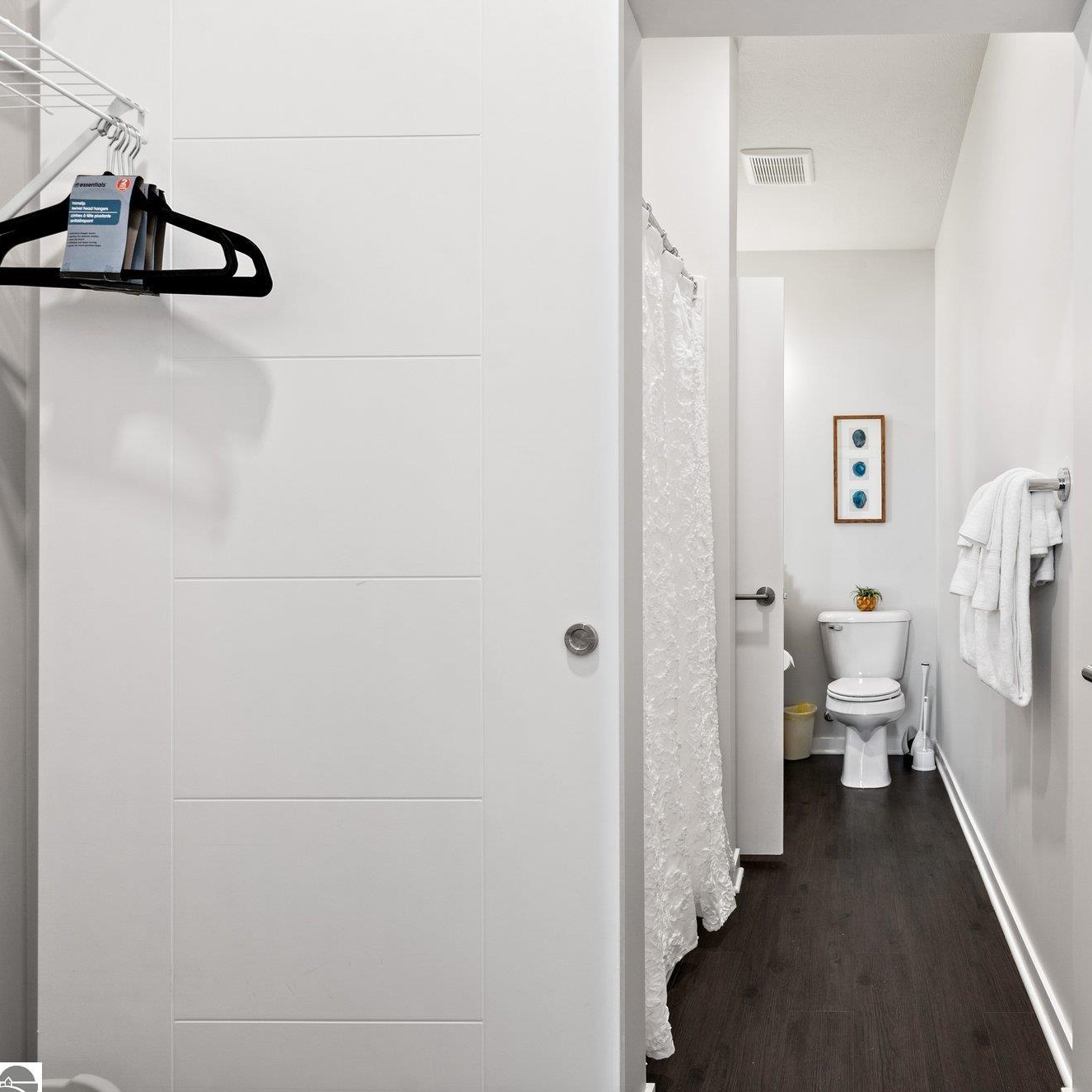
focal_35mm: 21
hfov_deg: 67.1
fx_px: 749
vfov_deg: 72.1
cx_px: 832
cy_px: 549
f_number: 7.1
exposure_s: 1/6
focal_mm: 16
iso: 320
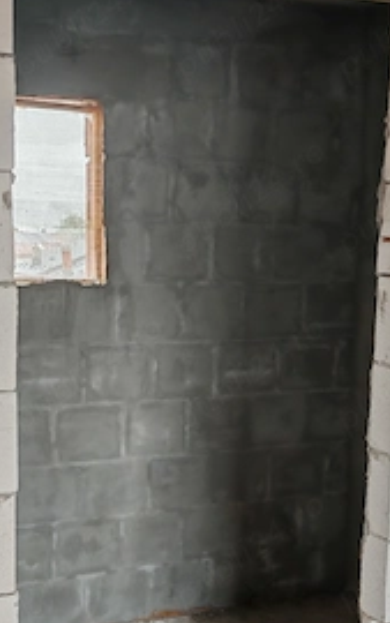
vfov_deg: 36.5
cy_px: 413
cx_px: 168
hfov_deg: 23.6
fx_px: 934
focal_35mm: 55
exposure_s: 1/290
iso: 320
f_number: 2
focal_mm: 6.83
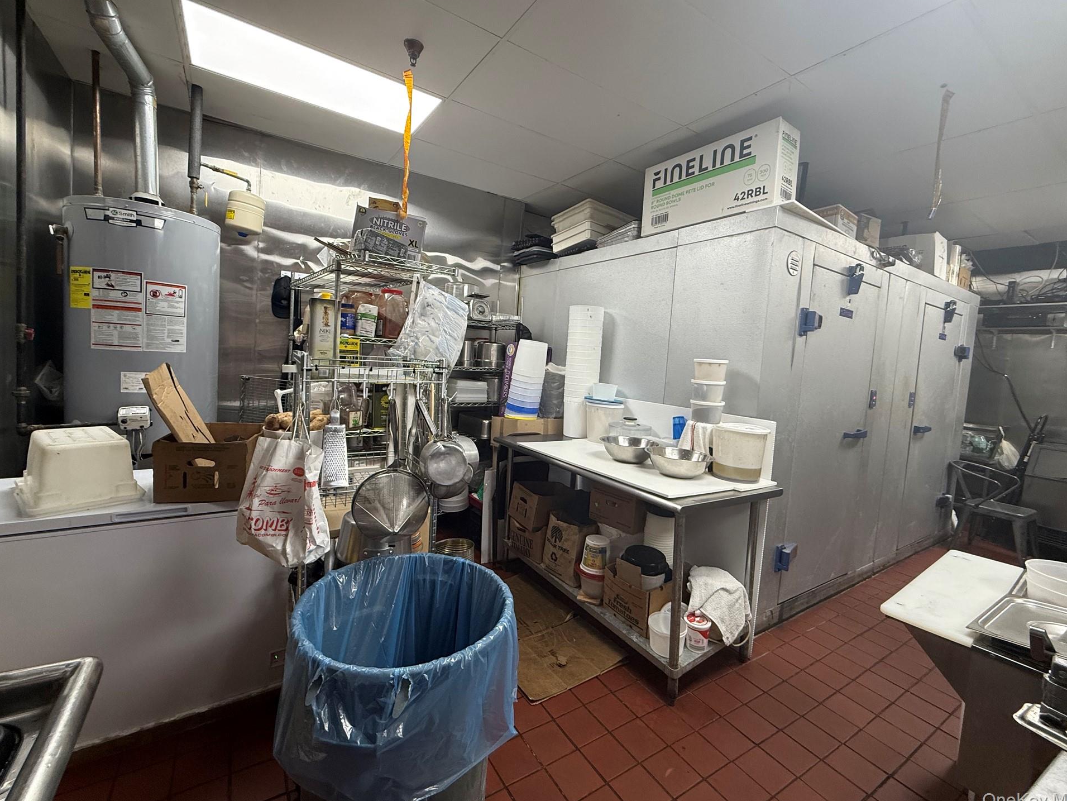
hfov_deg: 98.2
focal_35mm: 15
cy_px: 384
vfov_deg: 81.7
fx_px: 462
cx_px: 524
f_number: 2.2
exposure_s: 1/120
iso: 200
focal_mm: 2.22
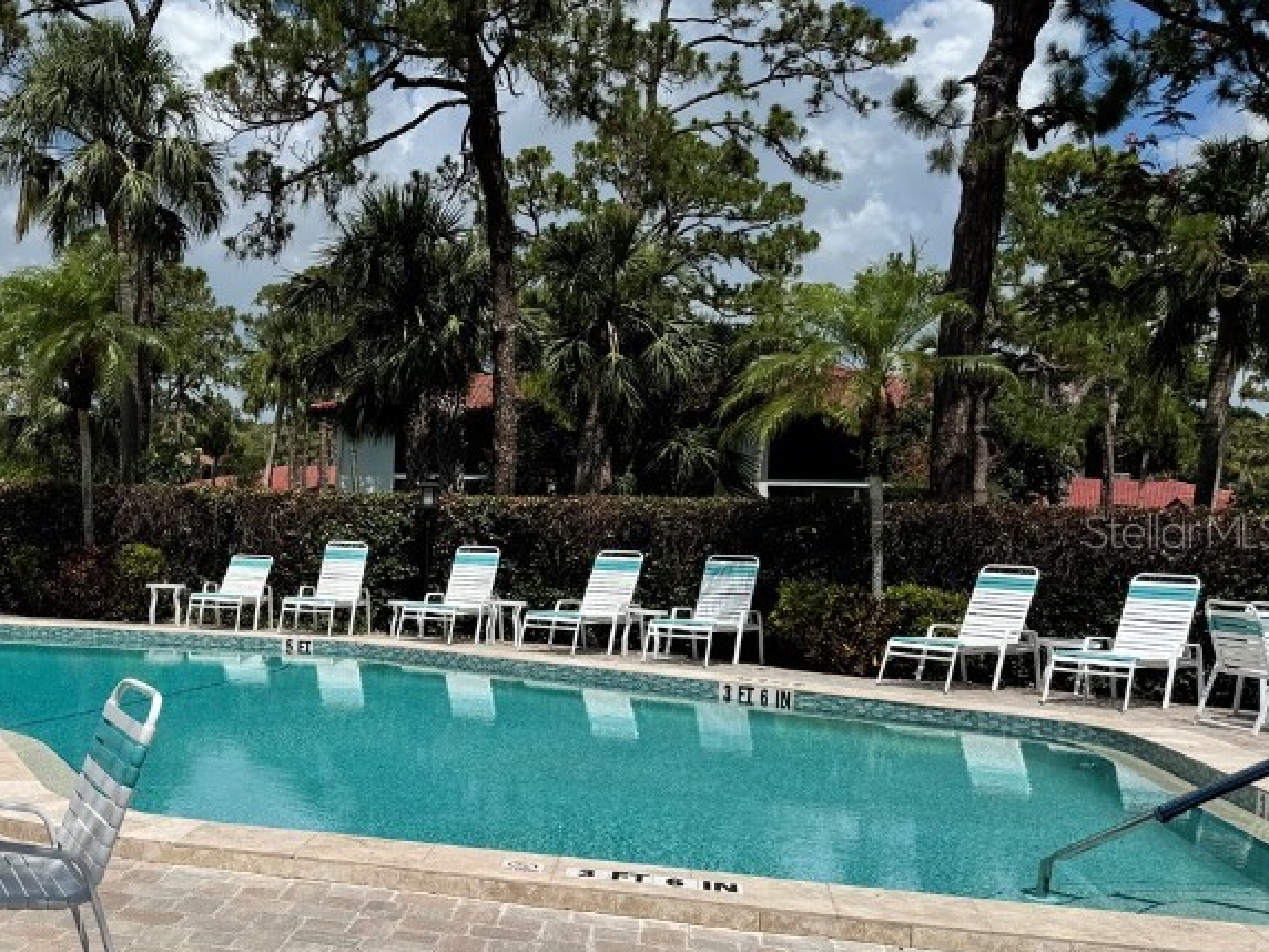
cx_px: 158
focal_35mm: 43
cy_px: 530
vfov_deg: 33.6
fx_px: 1576
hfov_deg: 40.9
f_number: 1.78
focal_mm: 6.76
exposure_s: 1/9009
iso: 80
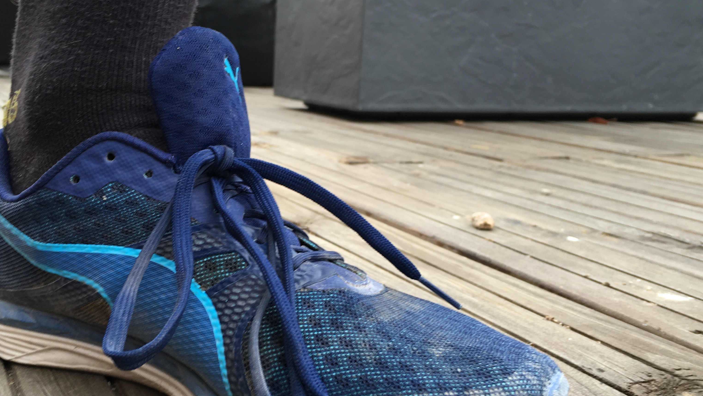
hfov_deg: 48.1
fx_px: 783
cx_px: 288
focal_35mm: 42
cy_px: 232
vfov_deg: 28.3
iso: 25
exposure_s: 1/100
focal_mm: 4.15
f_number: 2.2
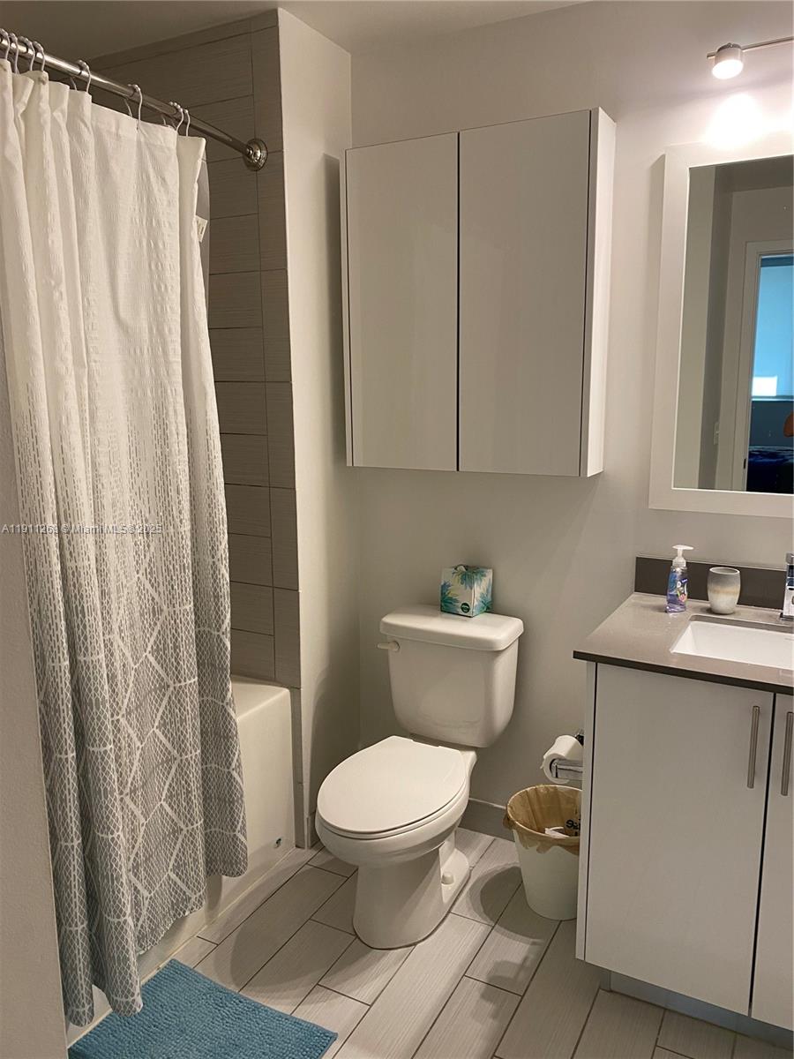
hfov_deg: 53.1
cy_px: 530
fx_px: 795
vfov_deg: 67.3
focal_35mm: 26
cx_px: 397
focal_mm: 4.25
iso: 80
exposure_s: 1/60
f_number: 1.8
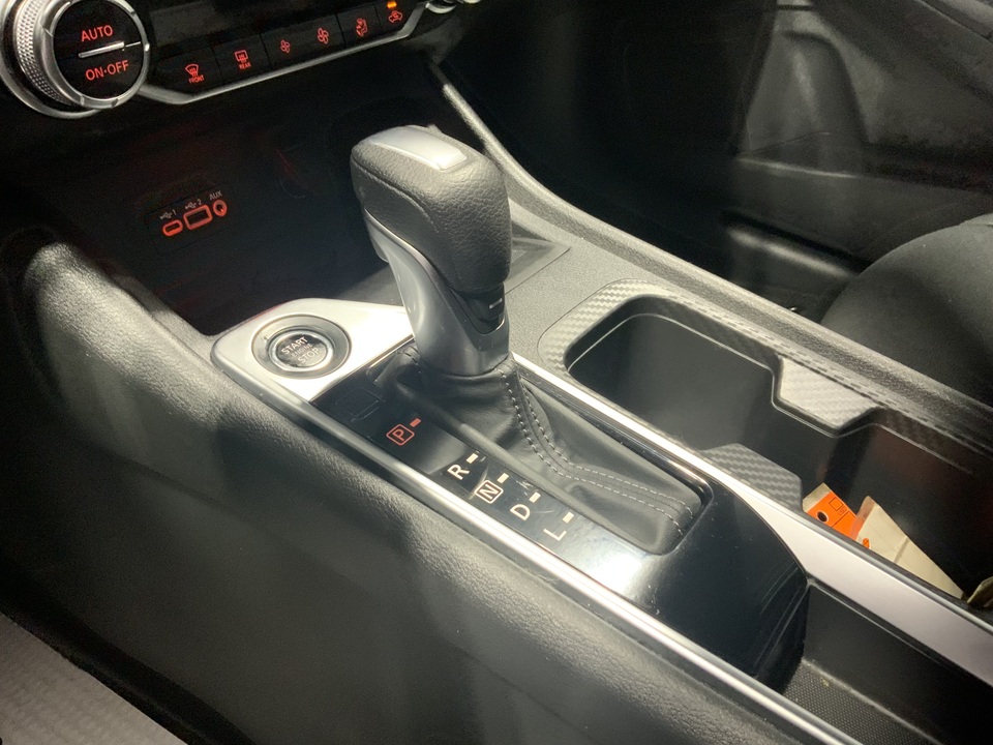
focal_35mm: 29
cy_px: 372
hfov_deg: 61.7
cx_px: 496
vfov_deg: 48.2
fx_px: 832
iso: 250
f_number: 1.8
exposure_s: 1/60
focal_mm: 3
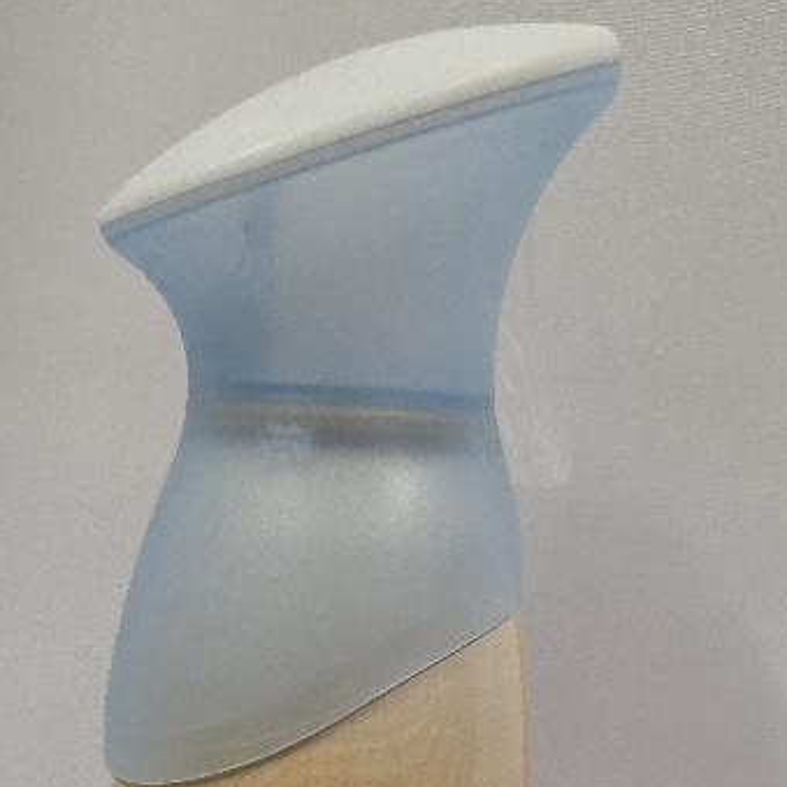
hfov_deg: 35.1
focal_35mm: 48
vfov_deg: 30.7
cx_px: 288
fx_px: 1235
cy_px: 908
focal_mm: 6.3
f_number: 1.7
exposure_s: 1/101
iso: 400
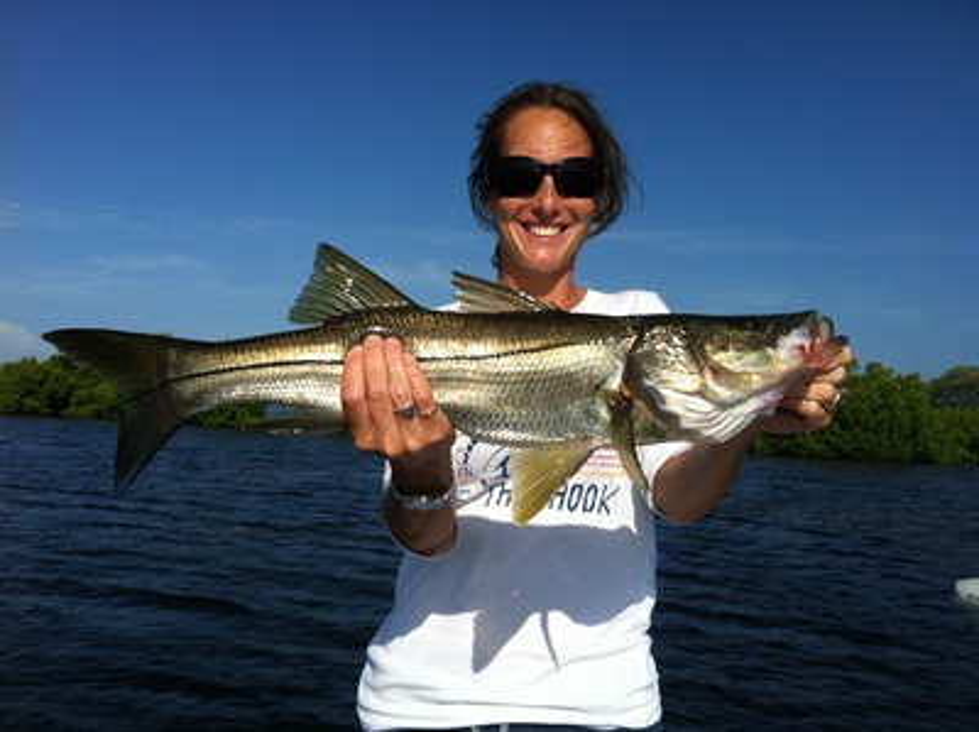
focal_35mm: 35
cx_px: 490
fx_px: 989
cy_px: 366
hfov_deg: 52.7
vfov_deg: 40.6
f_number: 2.8
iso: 80
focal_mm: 3.85
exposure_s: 1/2155
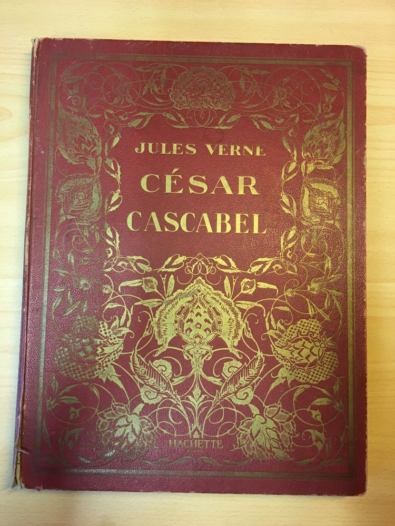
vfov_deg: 61.7
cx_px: 198
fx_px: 441
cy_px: 263
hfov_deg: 48.2
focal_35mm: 29
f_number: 2.2
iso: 200
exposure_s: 1/33
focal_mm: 4.15
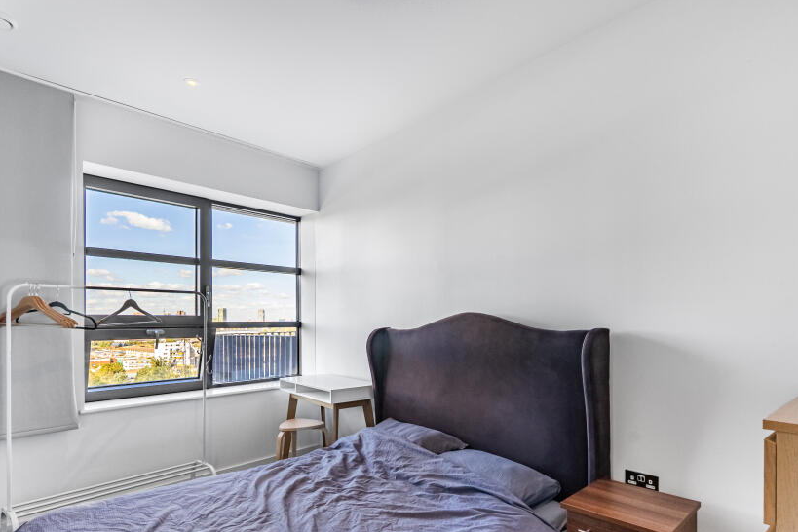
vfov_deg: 61.4
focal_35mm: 20
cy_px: 321
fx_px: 443
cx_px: 403
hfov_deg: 84.0
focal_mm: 16
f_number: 8
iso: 1000
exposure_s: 1/500
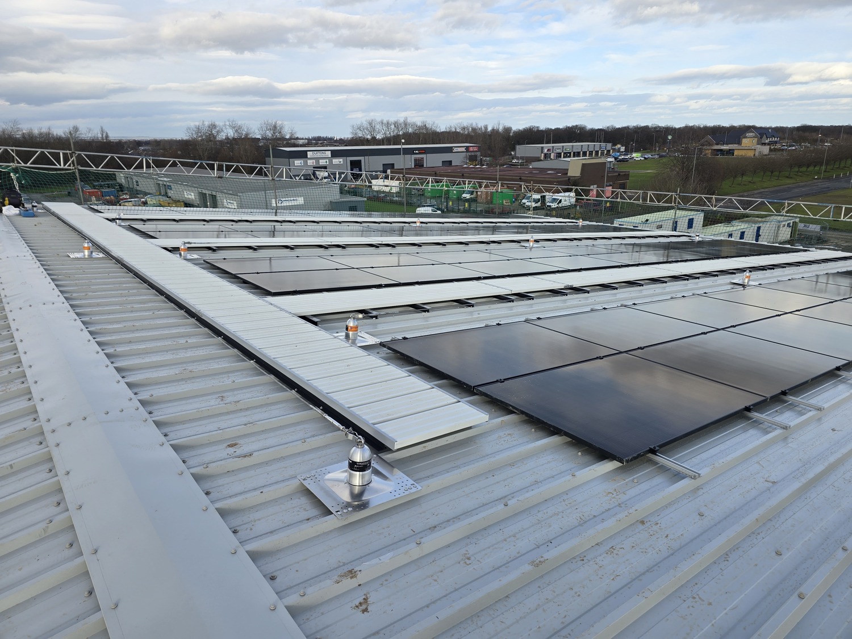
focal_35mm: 23
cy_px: 320
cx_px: 426
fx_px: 566
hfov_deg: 73.9
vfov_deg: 58.9
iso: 12
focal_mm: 6.3
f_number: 1.7
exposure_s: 1/417
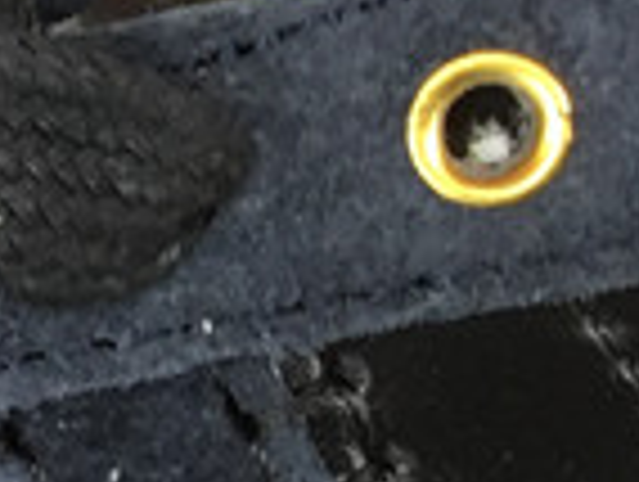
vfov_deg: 7.5
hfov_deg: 8.7
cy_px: 597
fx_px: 3624
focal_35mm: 196
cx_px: -1130
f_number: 2.4
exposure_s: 1/50
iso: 25
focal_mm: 3.3
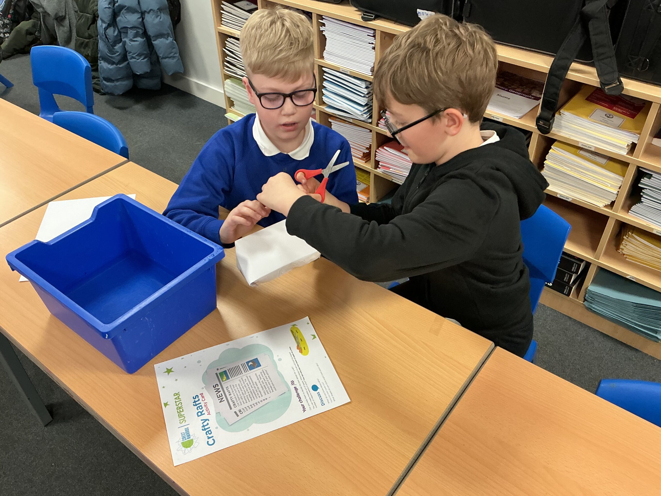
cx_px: 330
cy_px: 248
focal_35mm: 29
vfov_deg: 48.2
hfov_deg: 61.7
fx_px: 554
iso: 160
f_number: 1.8
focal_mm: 3
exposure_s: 1/60
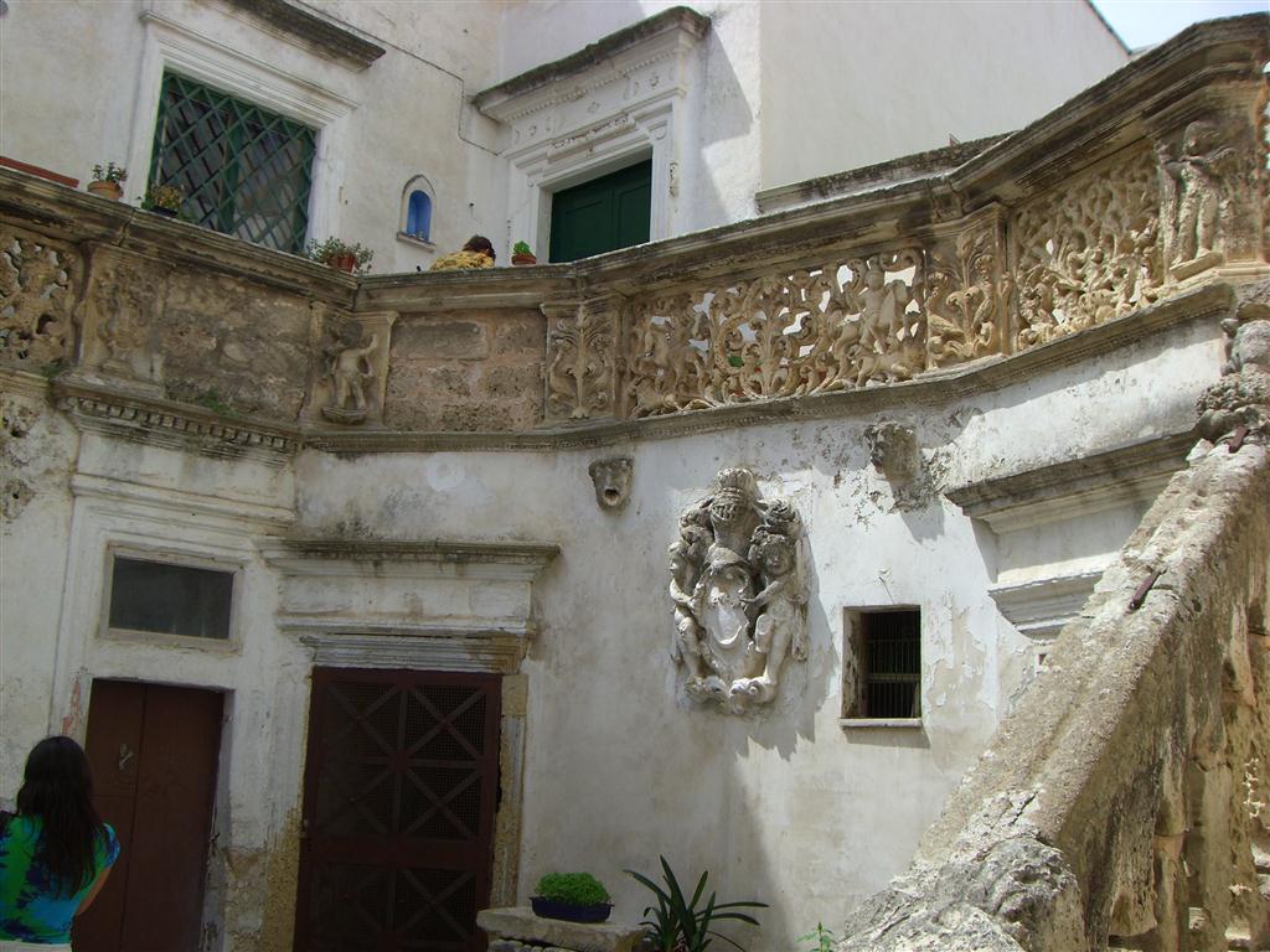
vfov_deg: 37.7
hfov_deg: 49.0
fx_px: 1394
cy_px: 476
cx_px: 635
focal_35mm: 38
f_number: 4.3
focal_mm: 6.2
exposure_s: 1/640
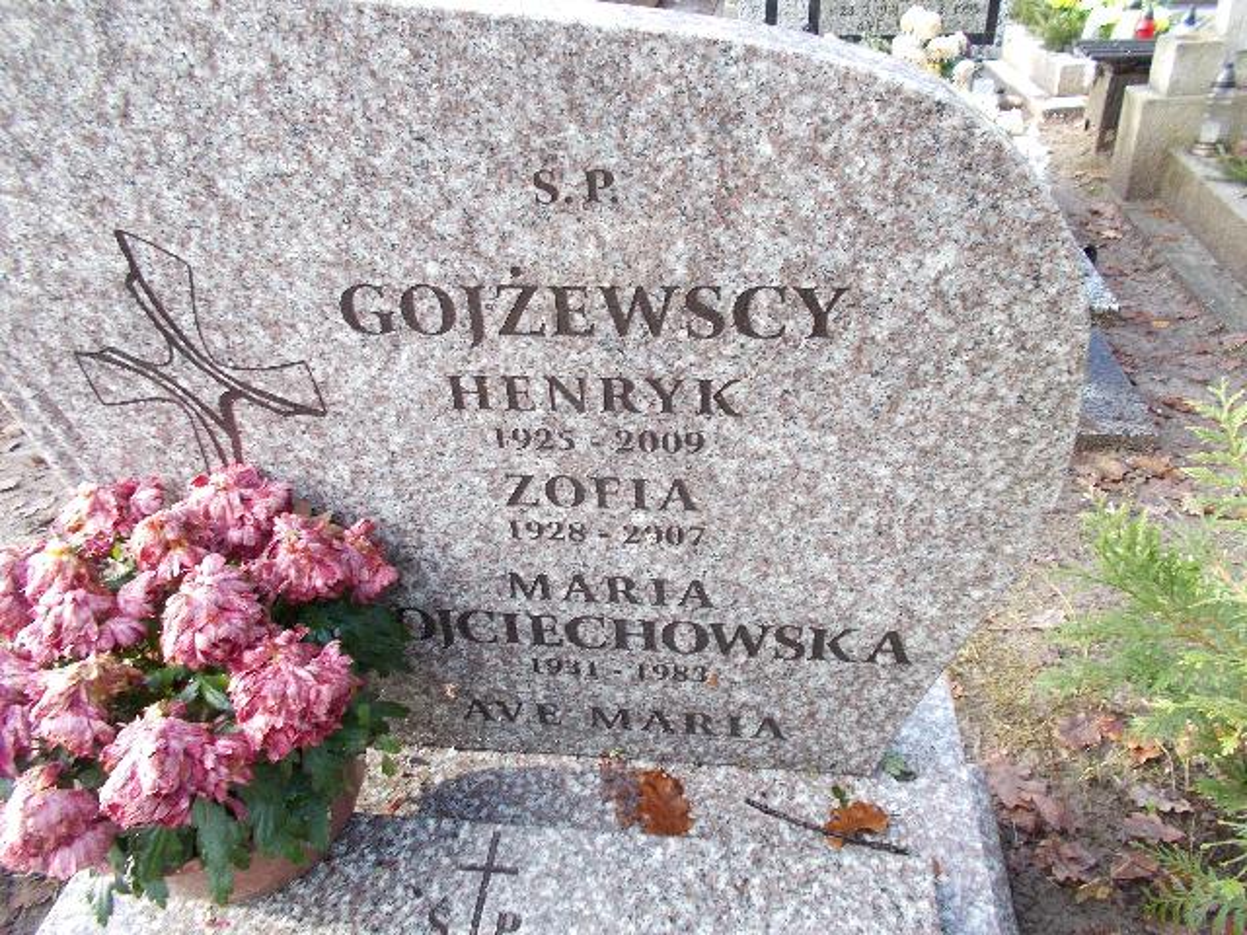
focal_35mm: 26
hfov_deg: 67.3
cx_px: 624
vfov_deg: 53.1
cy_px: 468
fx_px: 937
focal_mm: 4.6
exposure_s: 1/30
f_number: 3.2
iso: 80
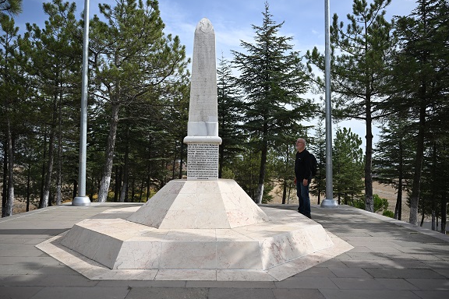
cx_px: 221
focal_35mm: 25
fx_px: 312
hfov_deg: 71.5
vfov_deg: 51.3
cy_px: 144
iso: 80
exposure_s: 1/1600
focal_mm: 24
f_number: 2.8
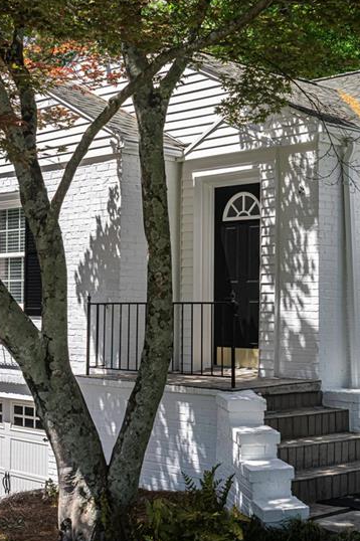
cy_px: 282
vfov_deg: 33.4
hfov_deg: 22.5
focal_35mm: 60
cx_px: 249
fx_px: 901
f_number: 8
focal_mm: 28
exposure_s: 1/400
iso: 200
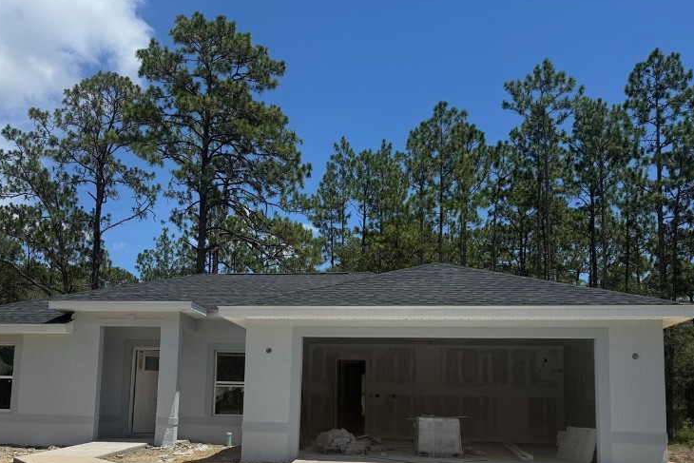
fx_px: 675
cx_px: 305
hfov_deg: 54.3
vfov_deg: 37.2
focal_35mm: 35
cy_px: 329
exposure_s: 1/9009
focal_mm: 6.76
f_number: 1.78
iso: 80
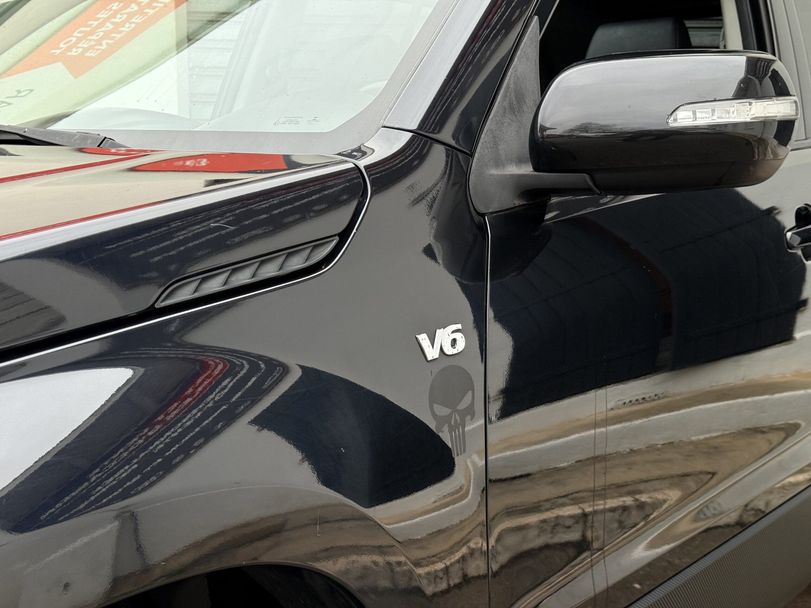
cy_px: 304
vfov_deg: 30.3
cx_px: 406
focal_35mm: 48
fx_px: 1125
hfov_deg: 39.7
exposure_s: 1/179
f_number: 1.78
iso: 200
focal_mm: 6.76
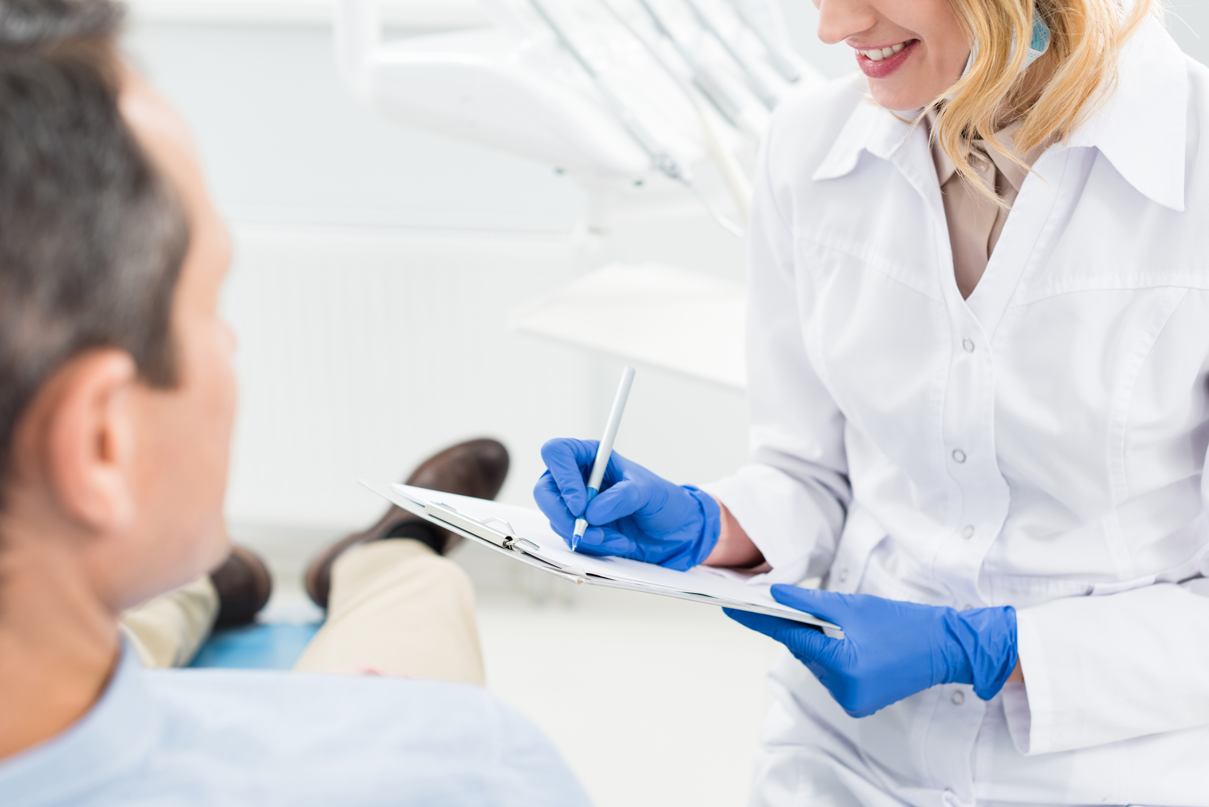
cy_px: 404
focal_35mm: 50
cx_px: 604
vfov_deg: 27.0
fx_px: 1680
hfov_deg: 39.6
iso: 100
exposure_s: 1/200
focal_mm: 50
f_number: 3.5
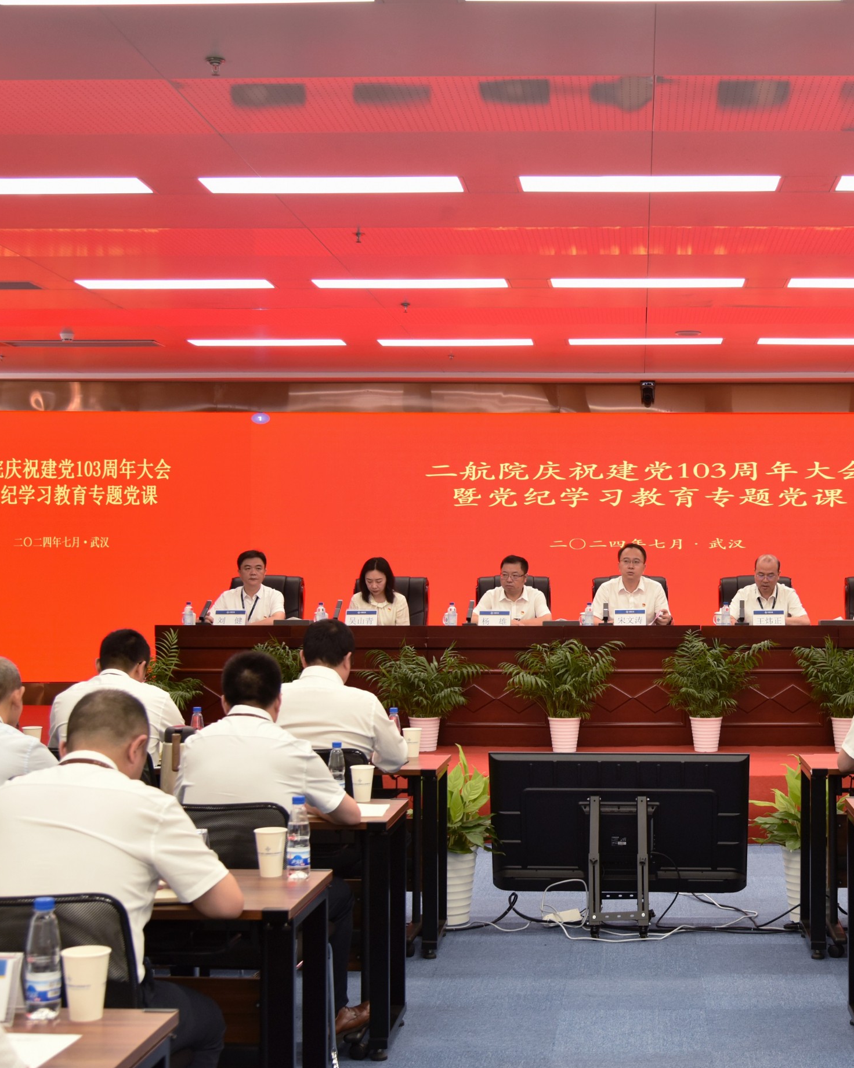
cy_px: 539
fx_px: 1580
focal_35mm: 50
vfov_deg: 37.3
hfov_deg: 29.9
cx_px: 610
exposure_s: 1/80
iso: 640
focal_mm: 35
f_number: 4
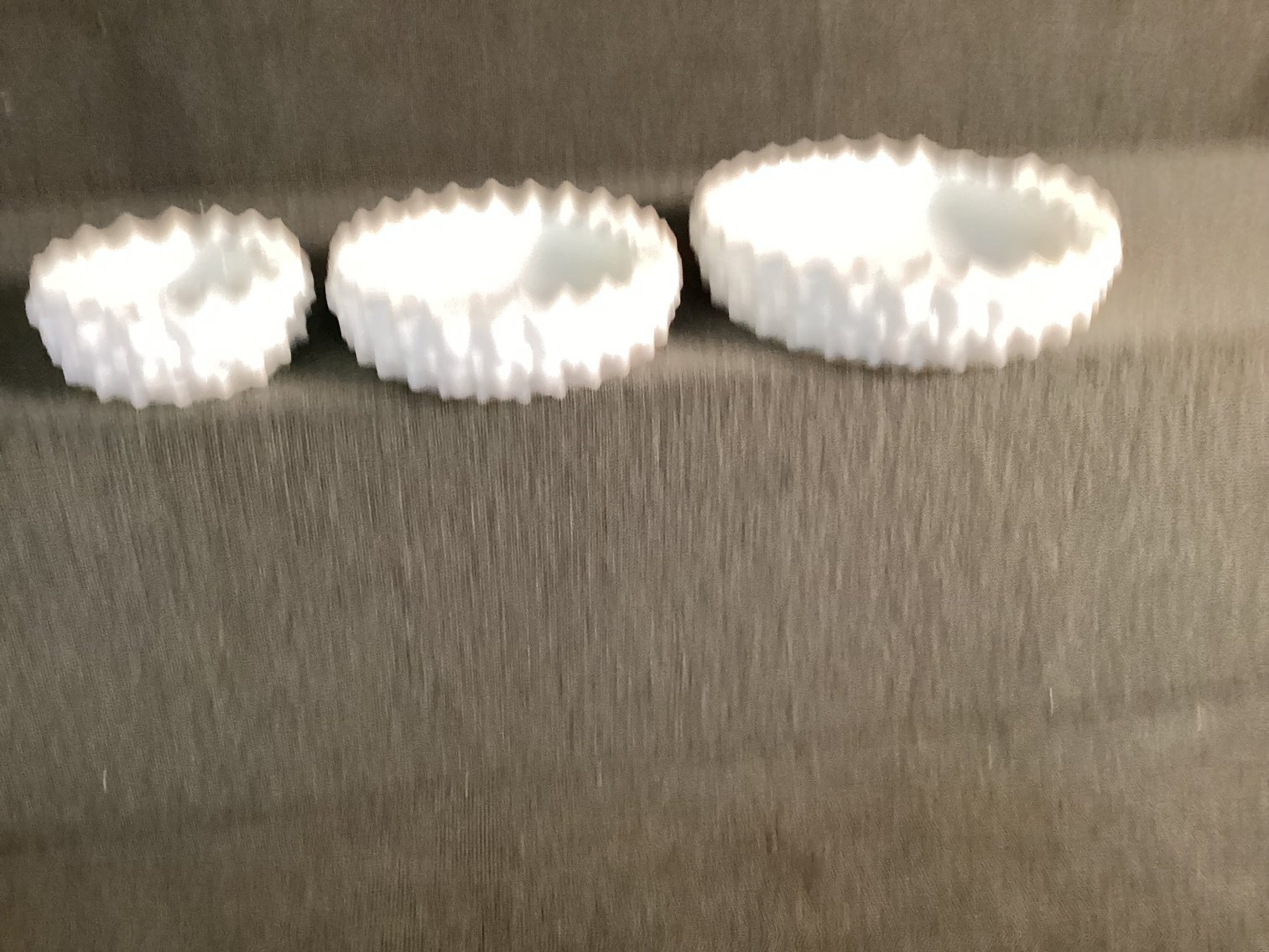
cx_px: 634
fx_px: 1137
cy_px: 476
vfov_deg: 45.4
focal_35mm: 31
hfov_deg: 58.3
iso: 200
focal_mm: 3.3
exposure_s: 1/60
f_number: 2.4
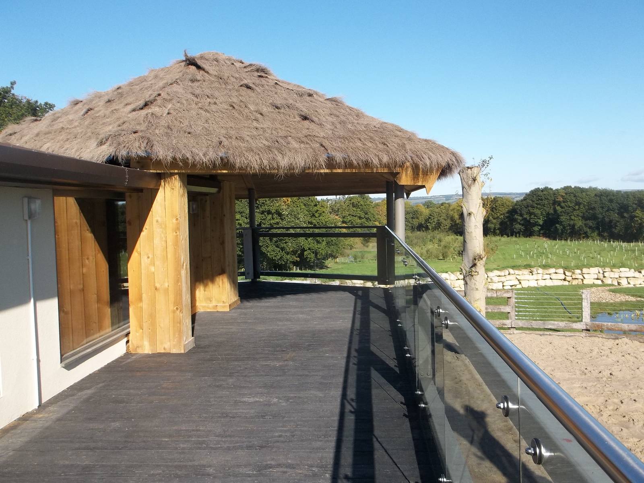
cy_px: 242
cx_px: 322
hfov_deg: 55.4
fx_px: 614
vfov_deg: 42.9
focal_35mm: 33
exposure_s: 1/200
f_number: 8
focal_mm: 5.9
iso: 80
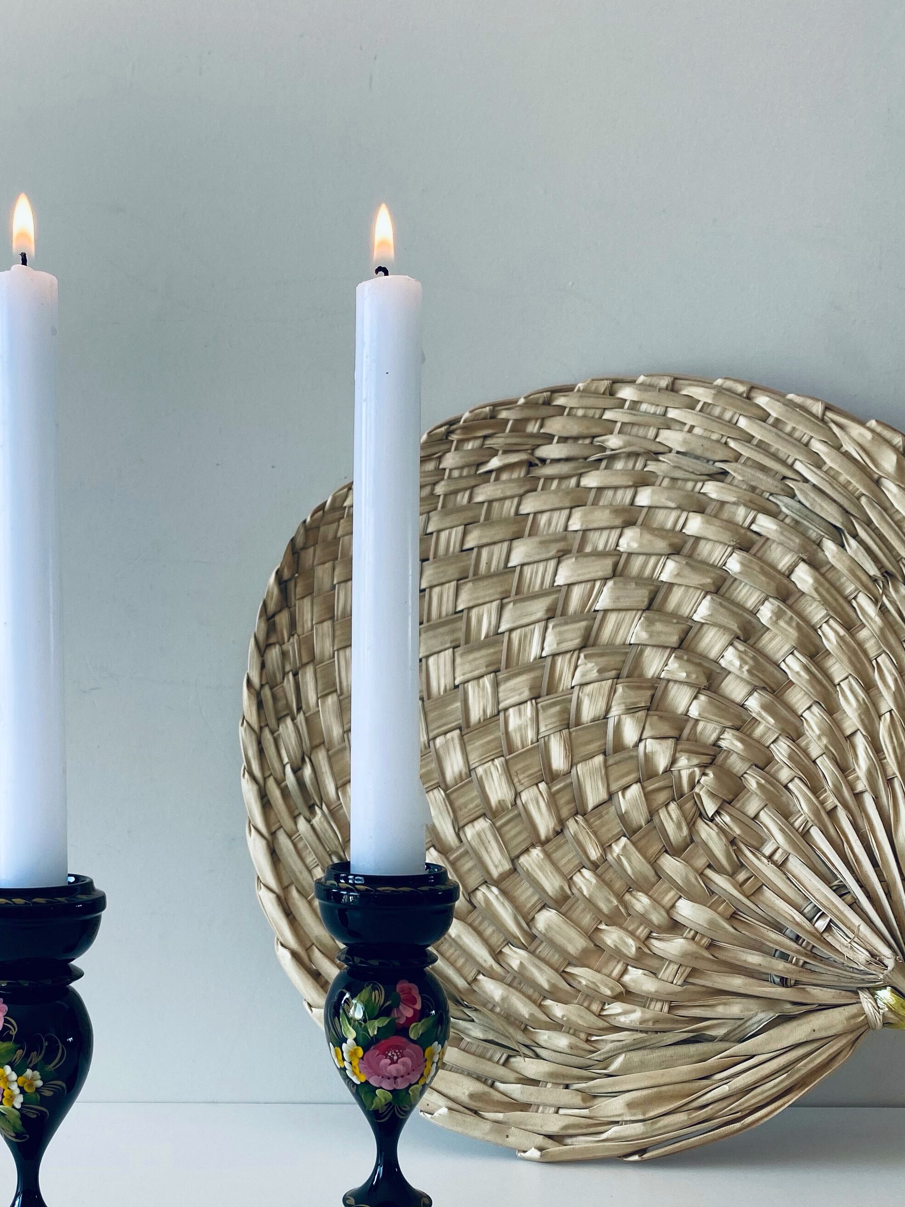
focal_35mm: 40
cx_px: 257
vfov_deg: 46.6
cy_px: 710
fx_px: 1394
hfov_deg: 35.4
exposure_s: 1/384
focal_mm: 4.25
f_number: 1.8
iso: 32
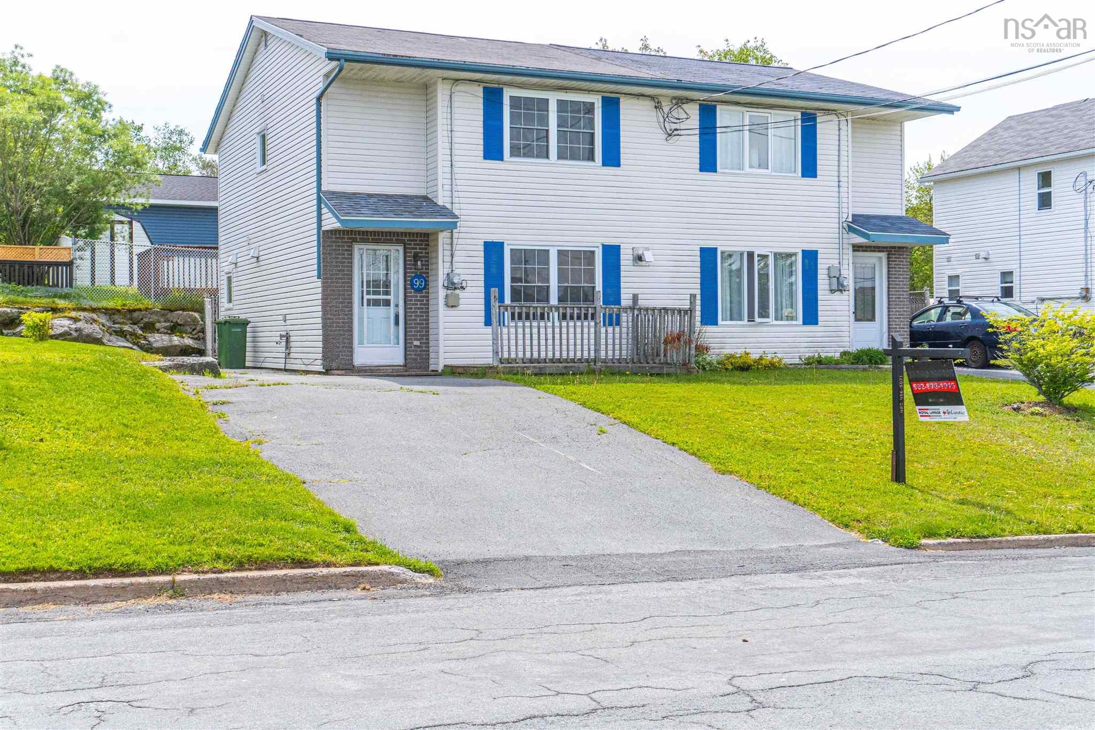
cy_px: 365
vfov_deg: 33.0
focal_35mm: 40
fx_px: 1232
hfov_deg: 47.9
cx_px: 548
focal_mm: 27
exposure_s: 1/2000
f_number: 9
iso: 640
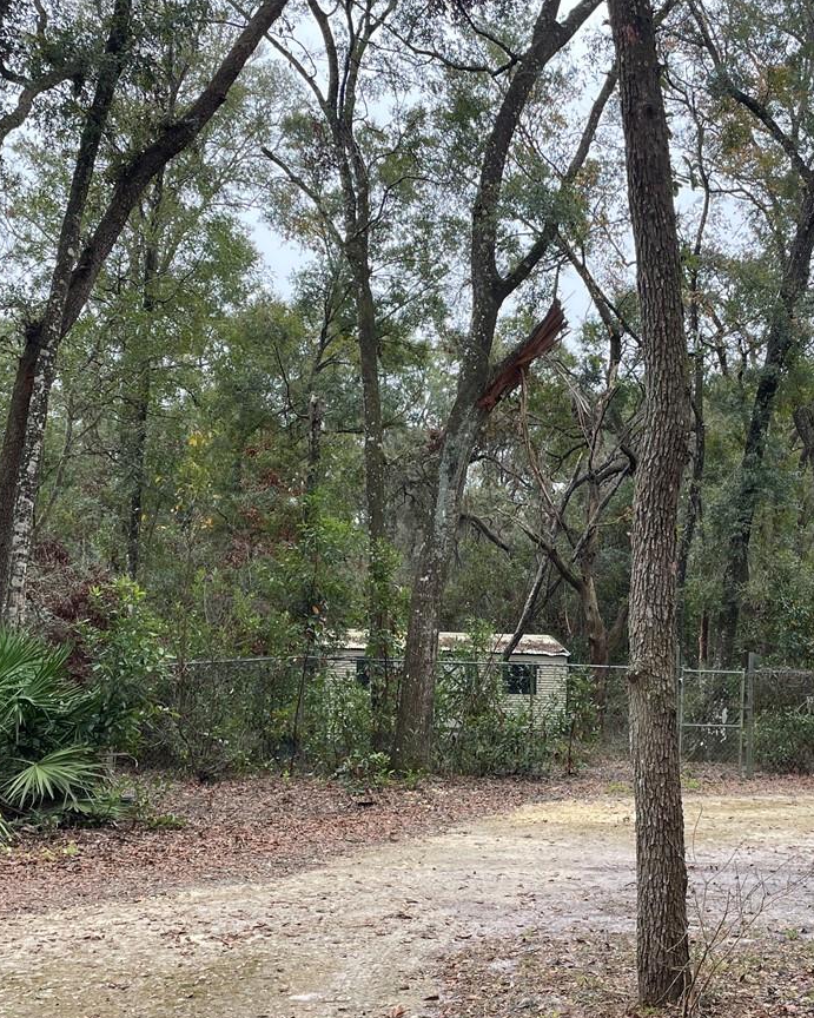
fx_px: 1416
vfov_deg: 39.2
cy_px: 666
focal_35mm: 47
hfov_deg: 31.9
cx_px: 534
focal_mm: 4.2
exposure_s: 1/374
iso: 32
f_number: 1.6
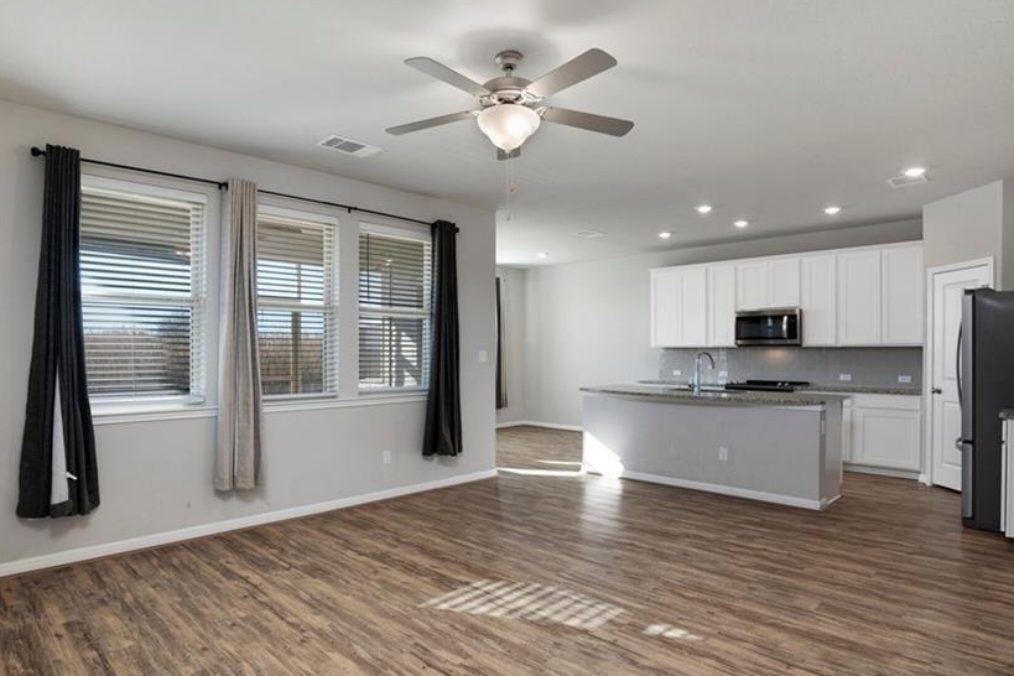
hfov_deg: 83.8
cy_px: 348
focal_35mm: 20
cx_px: 469
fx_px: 563
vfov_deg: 61.9
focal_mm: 16
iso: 500
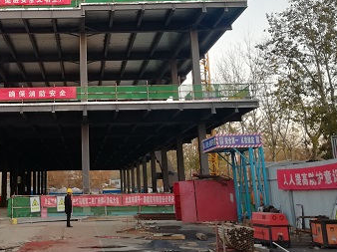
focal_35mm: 48
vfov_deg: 29.7
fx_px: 467
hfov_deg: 38.3
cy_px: 58
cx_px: 69
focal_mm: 3.83
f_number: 1.8
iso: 100
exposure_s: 1/50
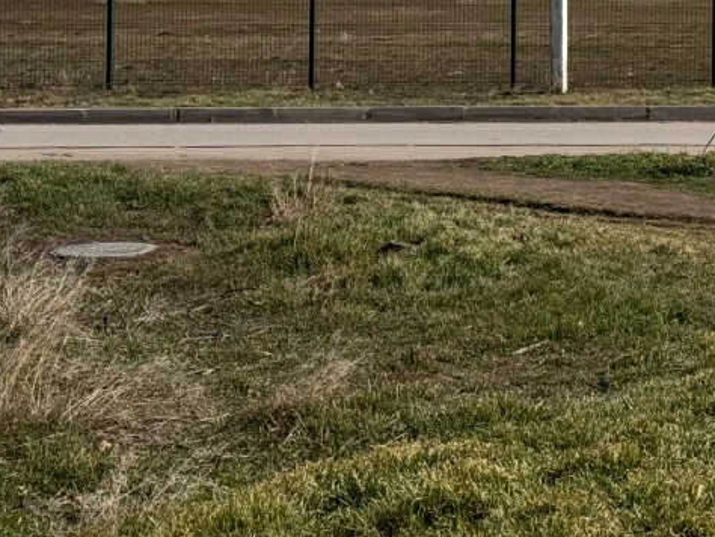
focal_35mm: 127
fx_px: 2625
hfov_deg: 14.8
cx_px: 940
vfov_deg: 11.4
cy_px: -149
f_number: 1.78
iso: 64
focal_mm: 6.76
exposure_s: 1/7937
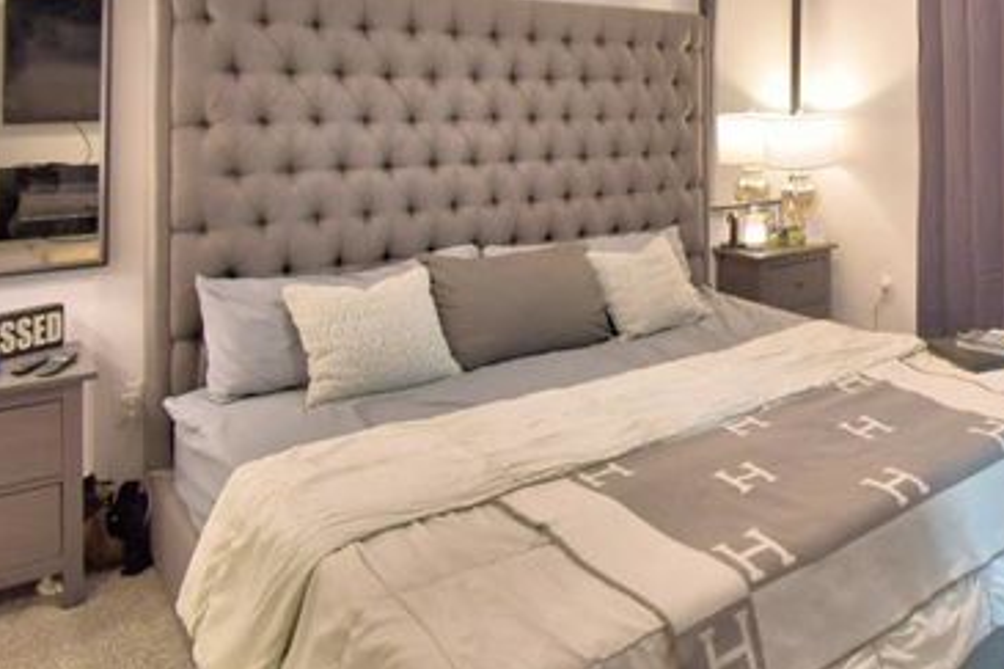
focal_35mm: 29
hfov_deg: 56.5
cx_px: 871
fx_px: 808
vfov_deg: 42.0
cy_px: 92
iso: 500
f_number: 4.5
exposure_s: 1/30
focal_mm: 10
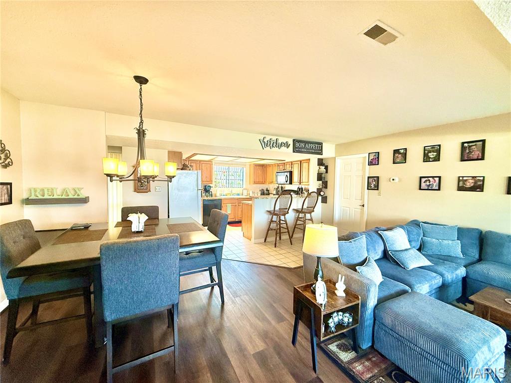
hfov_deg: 102.1
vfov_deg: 85.7
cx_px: 256
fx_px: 207
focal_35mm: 14
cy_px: 192
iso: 200
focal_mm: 2.22
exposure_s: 1/120
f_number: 2.2
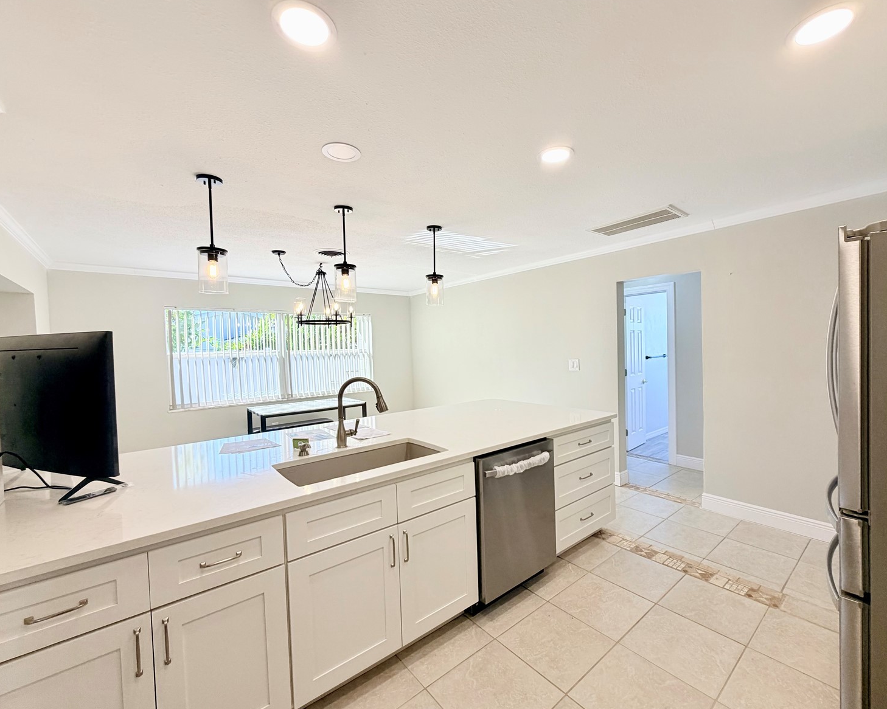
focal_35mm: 15
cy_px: 358
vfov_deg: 84.0
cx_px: 464
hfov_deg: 96.7
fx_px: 394
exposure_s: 1/120
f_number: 2.2
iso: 100
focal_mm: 2.22
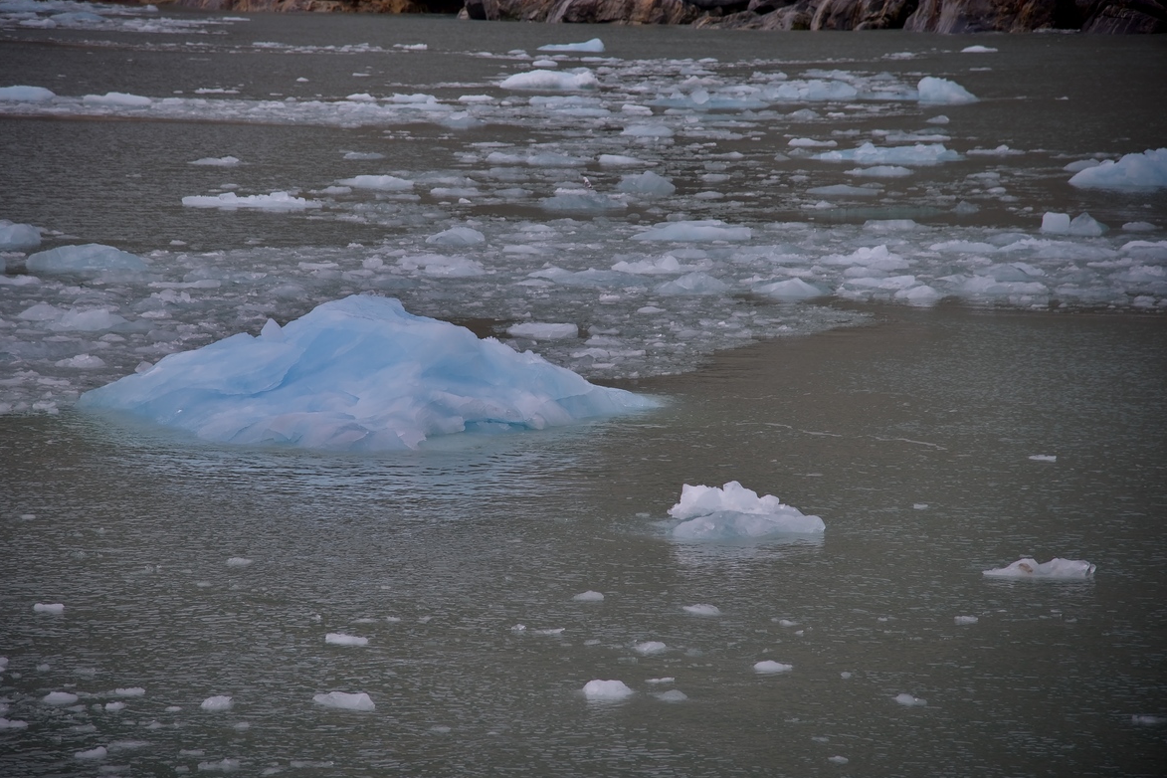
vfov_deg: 10.5
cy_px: 397
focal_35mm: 131
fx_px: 4246
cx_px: 538
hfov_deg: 15.6
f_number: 4
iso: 110
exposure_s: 1/250
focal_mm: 120
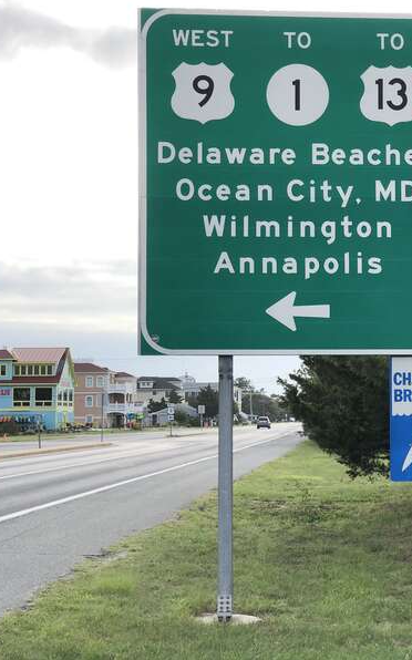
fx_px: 1331
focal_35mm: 74
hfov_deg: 17.4
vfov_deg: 27.9
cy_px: 329
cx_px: 340
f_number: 2.4
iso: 16
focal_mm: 6
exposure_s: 1/759
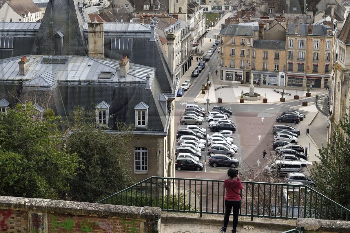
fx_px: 592
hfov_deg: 32.8
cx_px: 144
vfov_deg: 22.0
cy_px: 53
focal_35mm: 61
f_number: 9
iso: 200
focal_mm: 34
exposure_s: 1/200
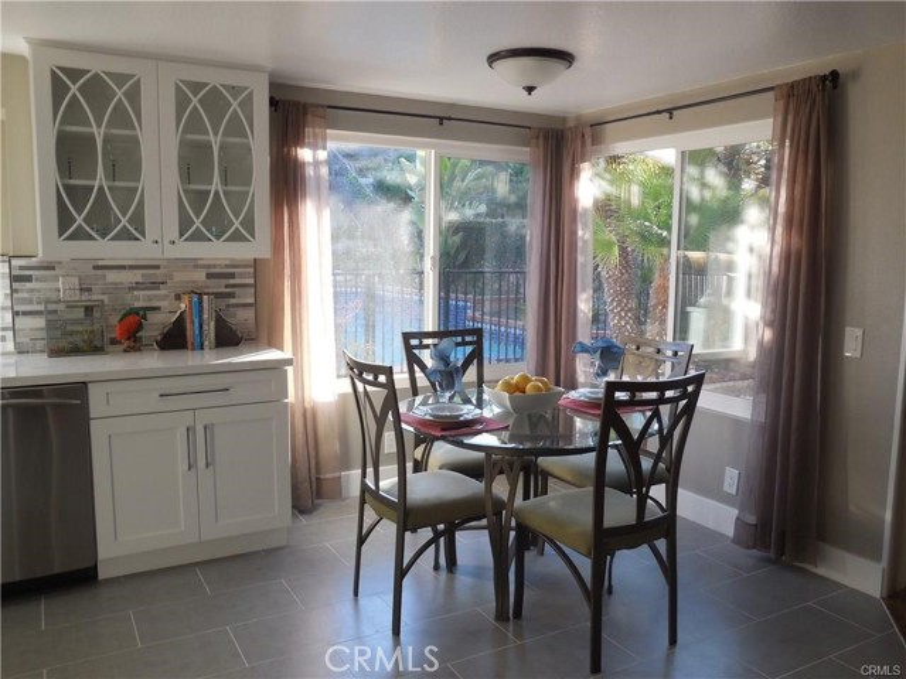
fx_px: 785
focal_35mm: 30
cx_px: 453
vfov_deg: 46.8
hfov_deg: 60.0
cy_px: 340
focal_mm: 5.3
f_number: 3.2
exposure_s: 1/50
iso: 125
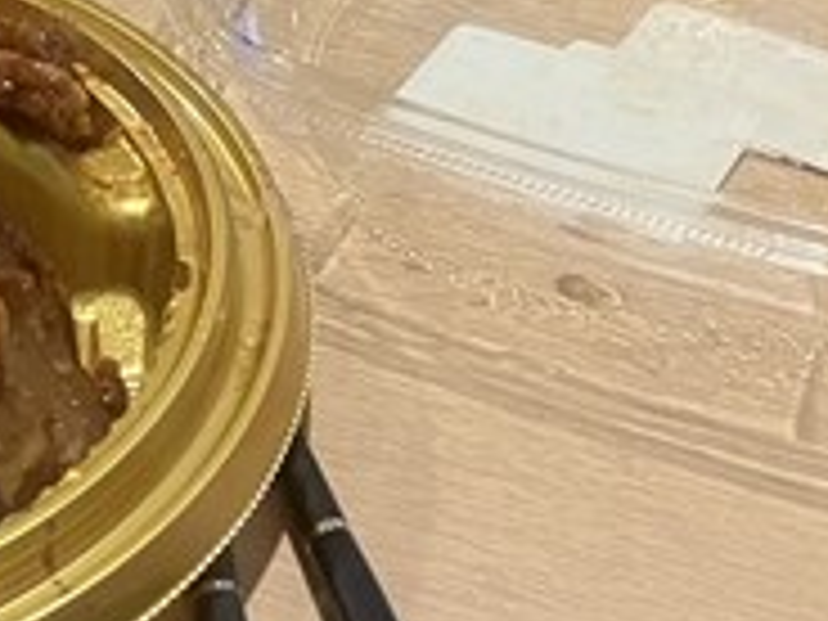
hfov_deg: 15.4
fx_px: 3038
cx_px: 158
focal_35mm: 127
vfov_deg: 10.8
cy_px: -538
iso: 500
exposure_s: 1/60
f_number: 1.6
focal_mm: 5.1
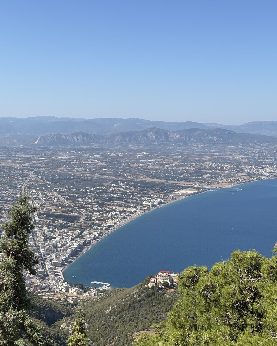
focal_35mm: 55
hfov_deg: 27.6
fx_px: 564
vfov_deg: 34.1
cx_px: 140
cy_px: 186
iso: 40
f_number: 1.6
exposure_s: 1/2857
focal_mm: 5.96
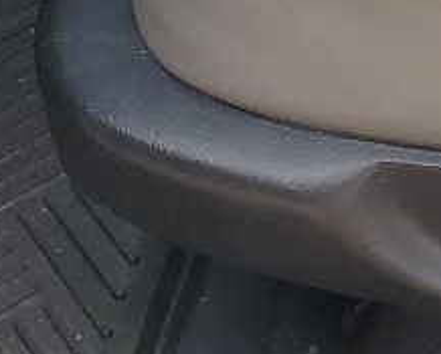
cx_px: 633
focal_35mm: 186
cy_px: -779
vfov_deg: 7.2
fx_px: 2431
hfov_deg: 10.1
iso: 50
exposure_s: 1/263
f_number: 1.5
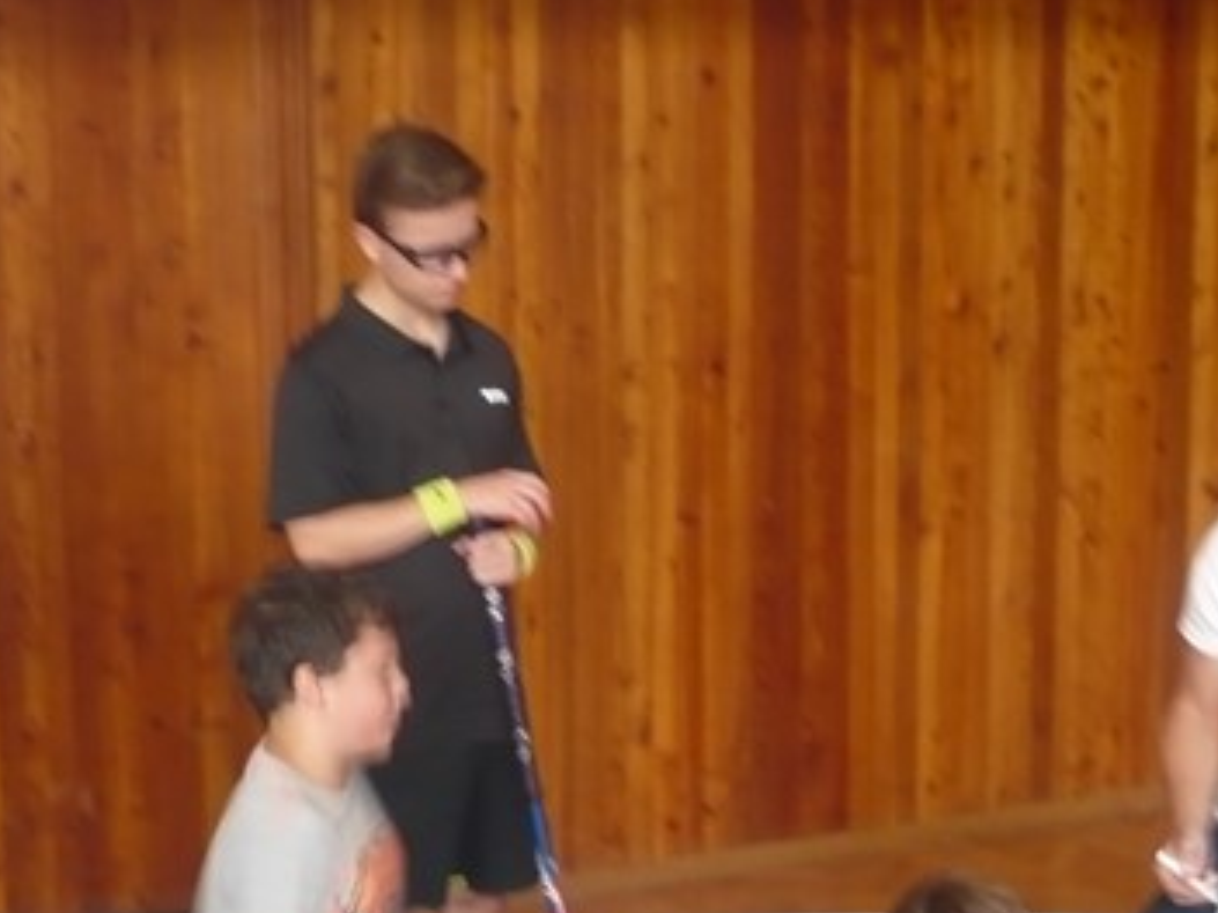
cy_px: 691
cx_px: 992
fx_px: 3306
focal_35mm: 94
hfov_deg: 20.6
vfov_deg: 15.6
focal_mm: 9.1
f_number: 3.5
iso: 200
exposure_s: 1/8
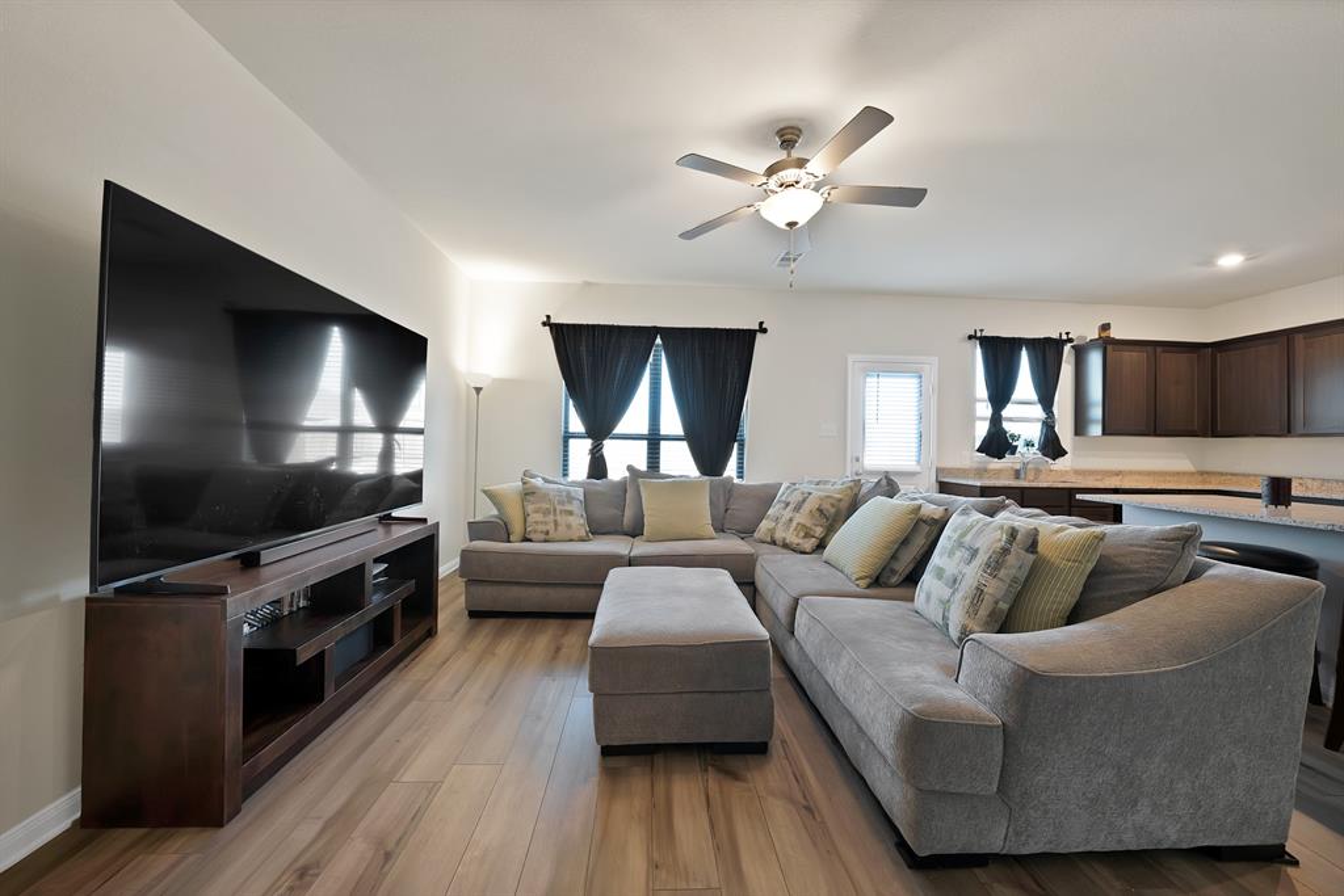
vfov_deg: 90.0
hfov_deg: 112.6
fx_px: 448
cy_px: 448
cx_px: 672
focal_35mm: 12
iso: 640
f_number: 9
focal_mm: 12
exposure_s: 1/2
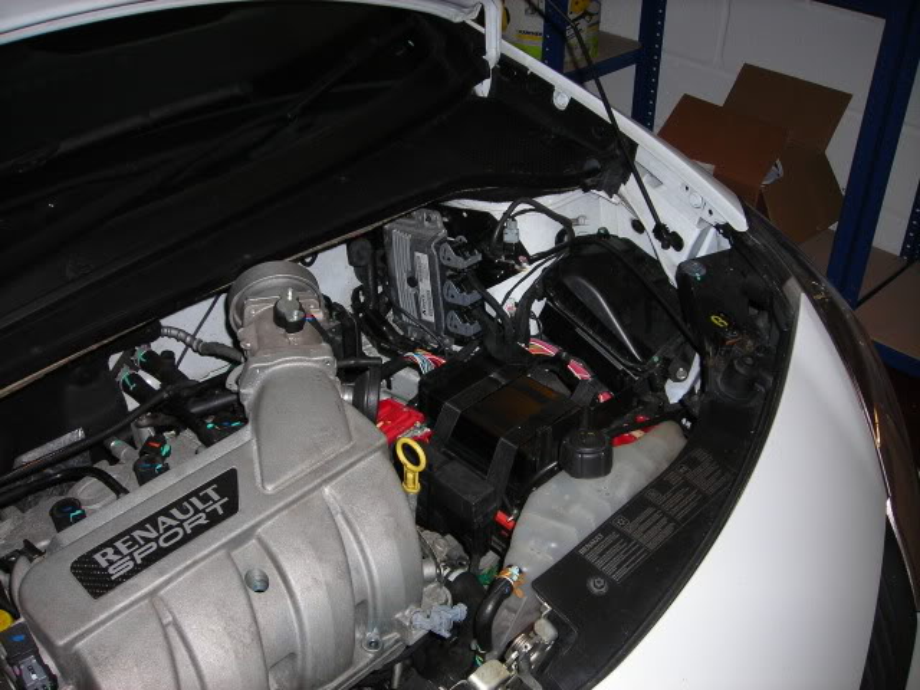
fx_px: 1010
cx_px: 460
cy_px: 345
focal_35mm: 38
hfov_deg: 49.0
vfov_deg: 37.7
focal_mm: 6.3
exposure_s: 1/60.1
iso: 71
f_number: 3.2
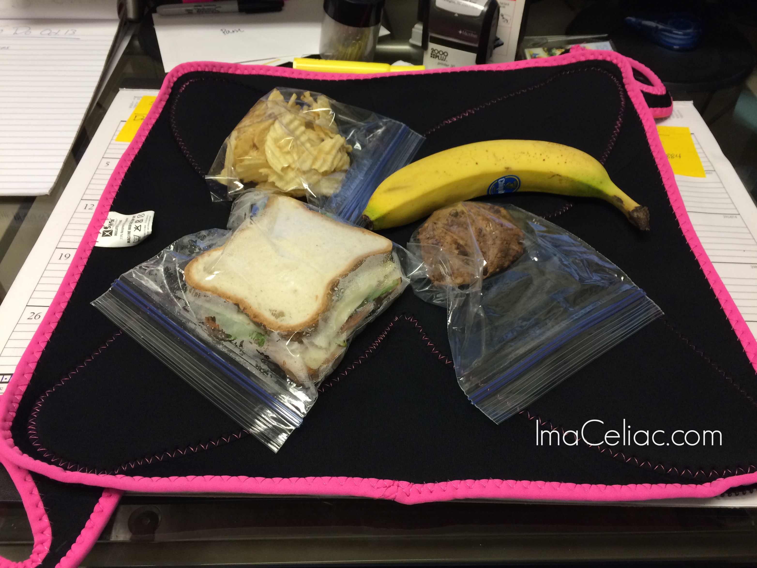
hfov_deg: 61.7
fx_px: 634
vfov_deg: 48.2
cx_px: 378
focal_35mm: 29
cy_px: 284
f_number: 2.2
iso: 50
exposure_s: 1/30
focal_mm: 4.15
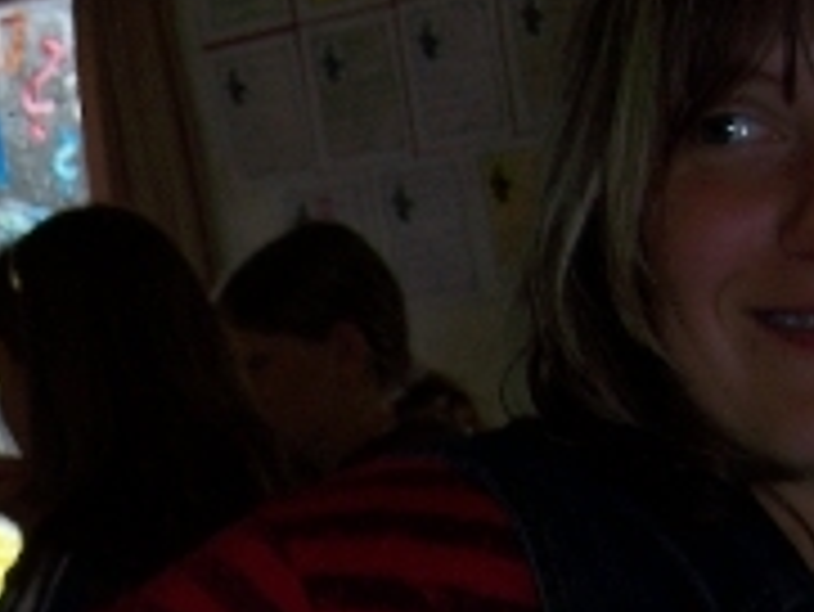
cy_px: 747
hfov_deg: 18.3
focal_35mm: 102
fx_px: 2400
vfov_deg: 14.1
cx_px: -166
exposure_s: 1/60
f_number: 2.8
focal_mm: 6.2
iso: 80
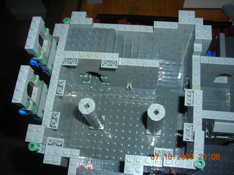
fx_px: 277
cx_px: 117
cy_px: 88
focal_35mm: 41
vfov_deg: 35.1
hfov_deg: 45.8
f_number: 6.6
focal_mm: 6.8
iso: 50
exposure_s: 1/60.1
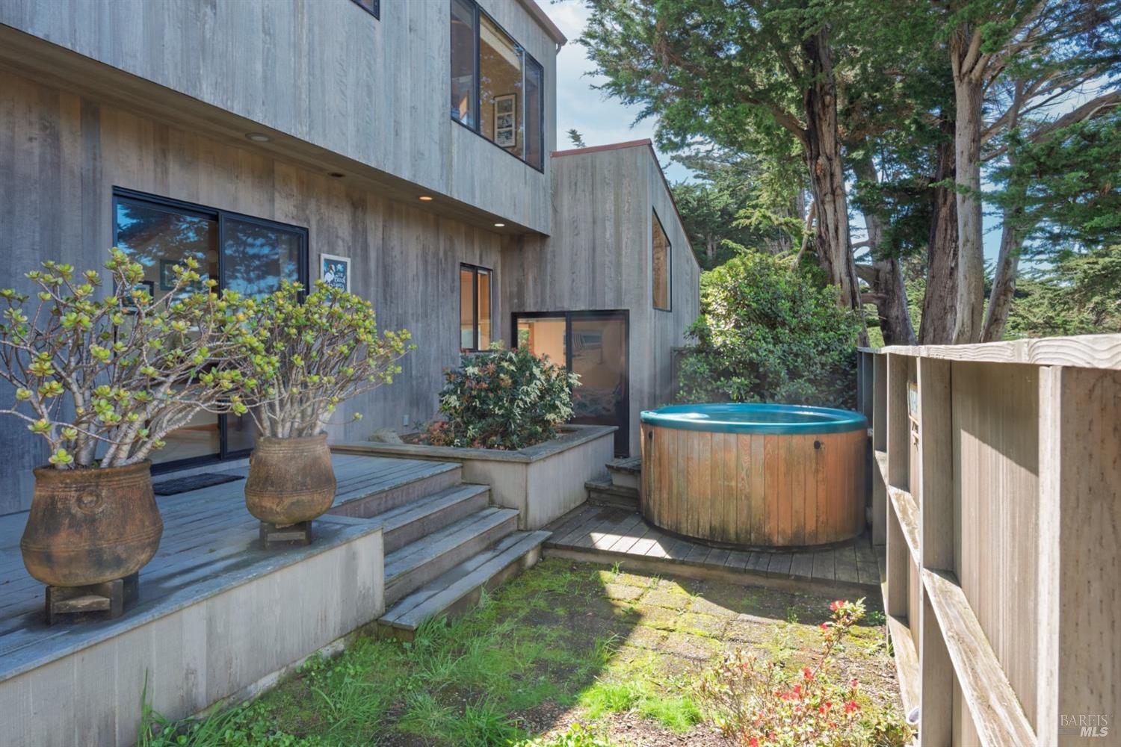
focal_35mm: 20
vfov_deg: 61.9
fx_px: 623
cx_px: 560
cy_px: 374
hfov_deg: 84.0
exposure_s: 1/80
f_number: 8
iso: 200
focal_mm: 20
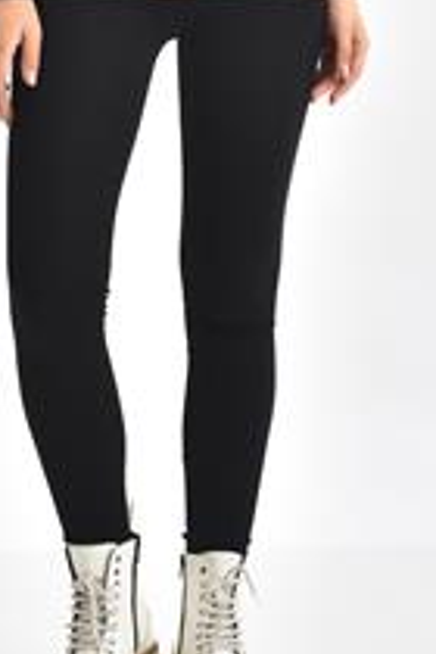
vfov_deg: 9.7
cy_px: -45
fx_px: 3833
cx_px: 140
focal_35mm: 211
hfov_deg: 6.5
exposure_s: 1/160
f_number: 6.3
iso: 100
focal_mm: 78
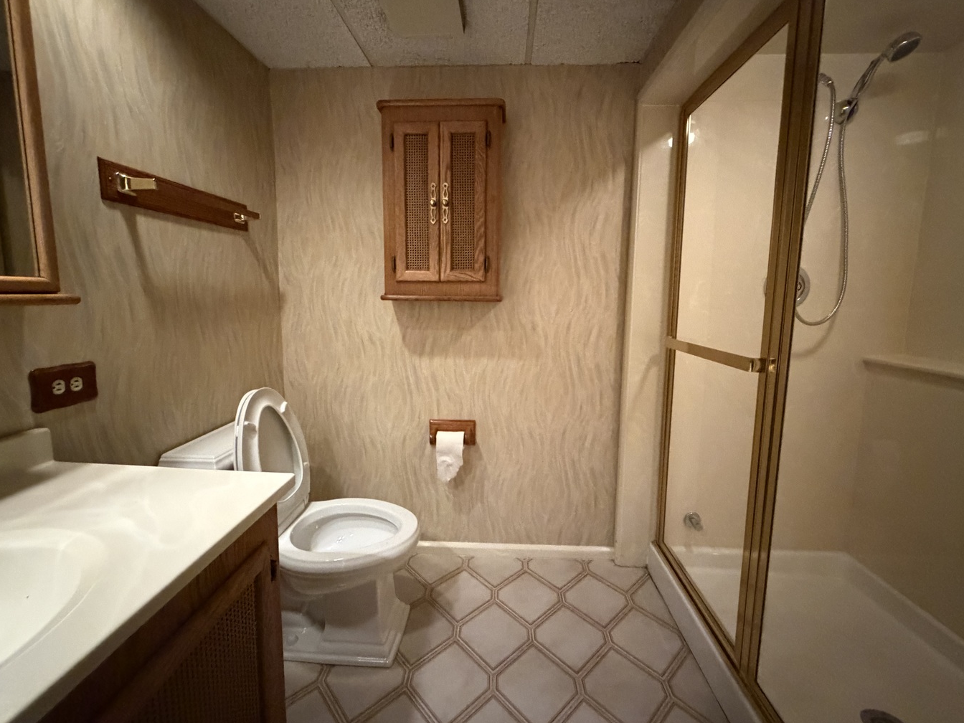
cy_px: 344
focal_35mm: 15
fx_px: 418
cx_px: 486
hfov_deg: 98.2
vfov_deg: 81.7
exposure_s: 1/40
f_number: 2.2
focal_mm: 2.22
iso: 1250
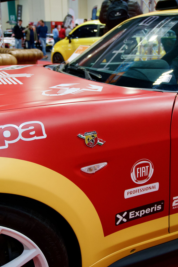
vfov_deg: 50.1
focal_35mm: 39
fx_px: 286
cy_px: 132
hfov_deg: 34.6
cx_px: 91
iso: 1600
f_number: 4.5
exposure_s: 1/160
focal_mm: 25
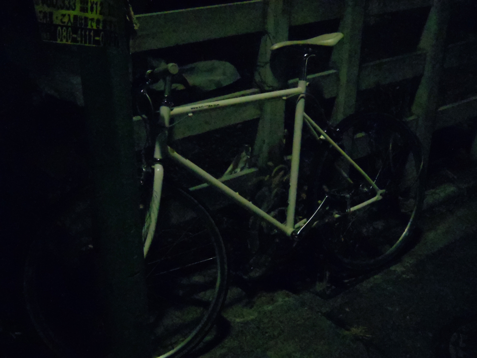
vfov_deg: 30.9
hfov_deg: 40.4
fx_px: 648
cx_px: 238
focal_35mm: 47
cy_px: 179
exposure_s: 1/160
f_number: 1.9
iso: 6400
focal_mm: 8.5
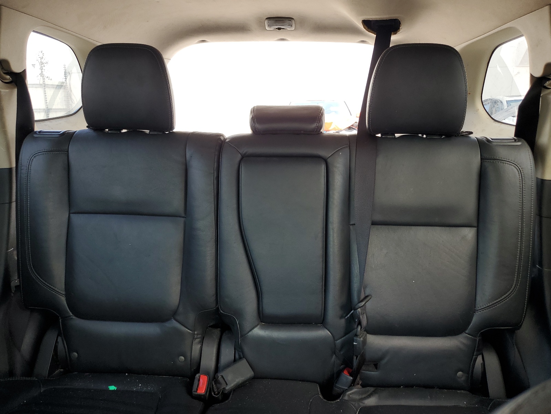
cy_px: 207
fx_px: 414
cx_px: 276
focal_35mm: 26
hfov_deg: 67.3
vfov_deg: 53.1
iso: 50
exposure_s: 1/120
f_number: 1.5
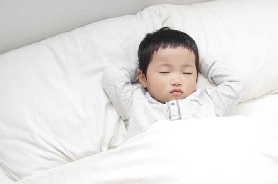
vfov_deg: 29.8
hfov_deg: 43.7
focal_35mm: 45
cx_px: 139
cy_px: 92
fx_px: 347
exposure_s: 1/160
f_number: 7.1
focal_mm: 30
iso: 200
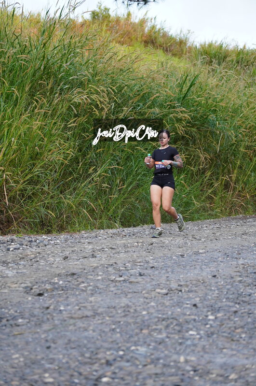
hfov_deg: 13.4
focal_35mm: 102
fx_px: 1090
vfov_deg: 20.0
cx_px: 128
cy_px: 193
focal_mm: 68
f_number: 2.8
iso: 1250
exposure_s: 1/500
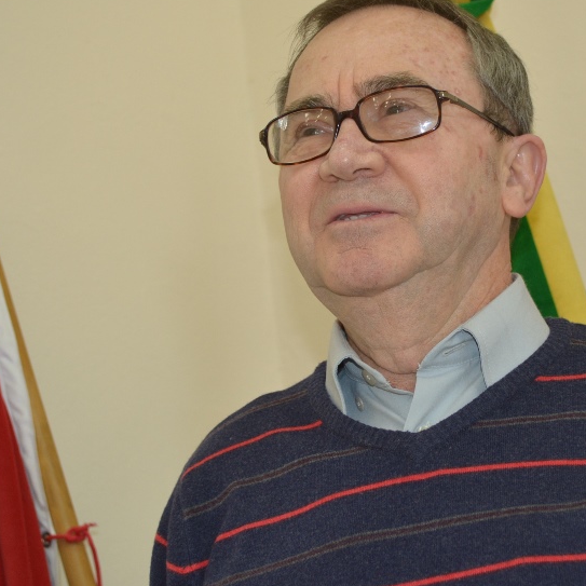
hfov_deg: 22.4
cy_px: 318
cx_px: 384
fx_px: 1475
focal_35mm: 77
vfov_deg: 22.5
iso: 800
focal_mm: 32
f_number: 4.8
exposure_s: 1/60
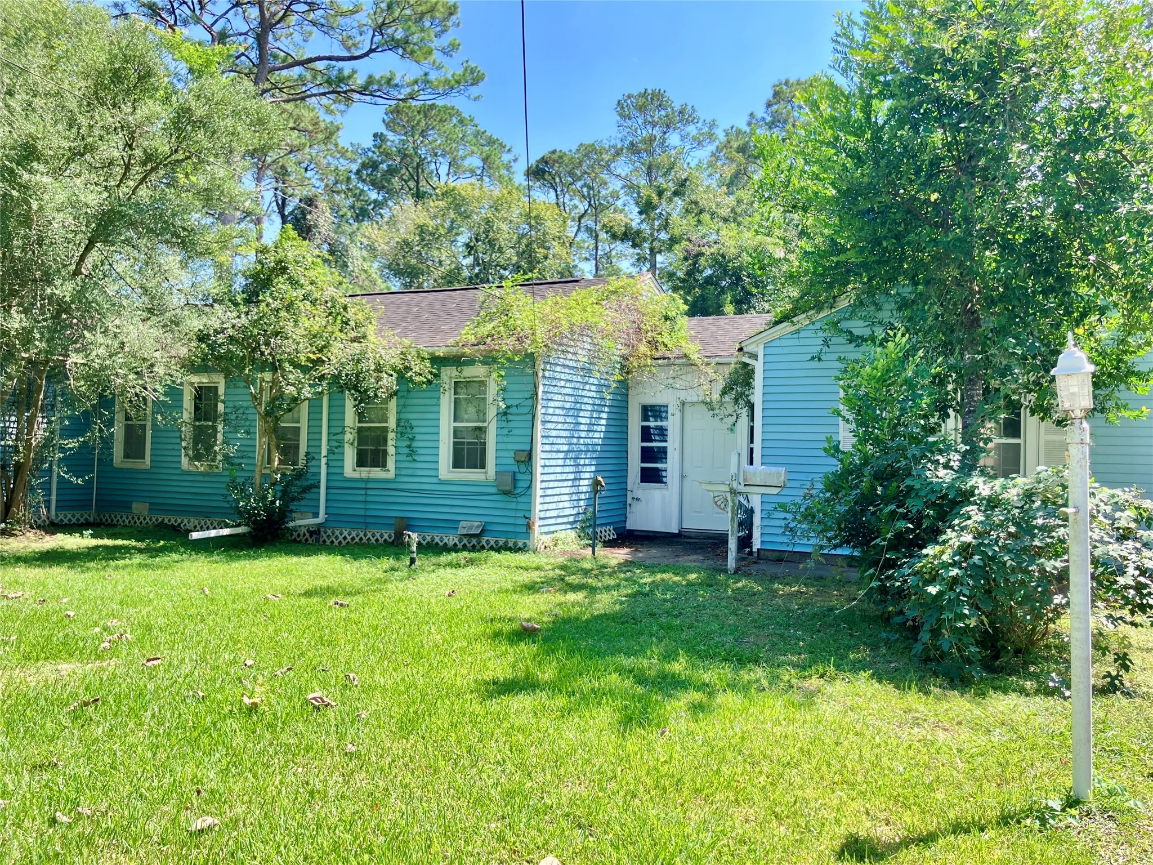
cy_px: 432
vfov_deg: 49.7
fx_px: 933
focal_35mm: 28
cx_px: 576
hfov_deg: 63.4
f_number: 1.8
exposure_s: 1/267
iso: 32
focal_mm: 3.99
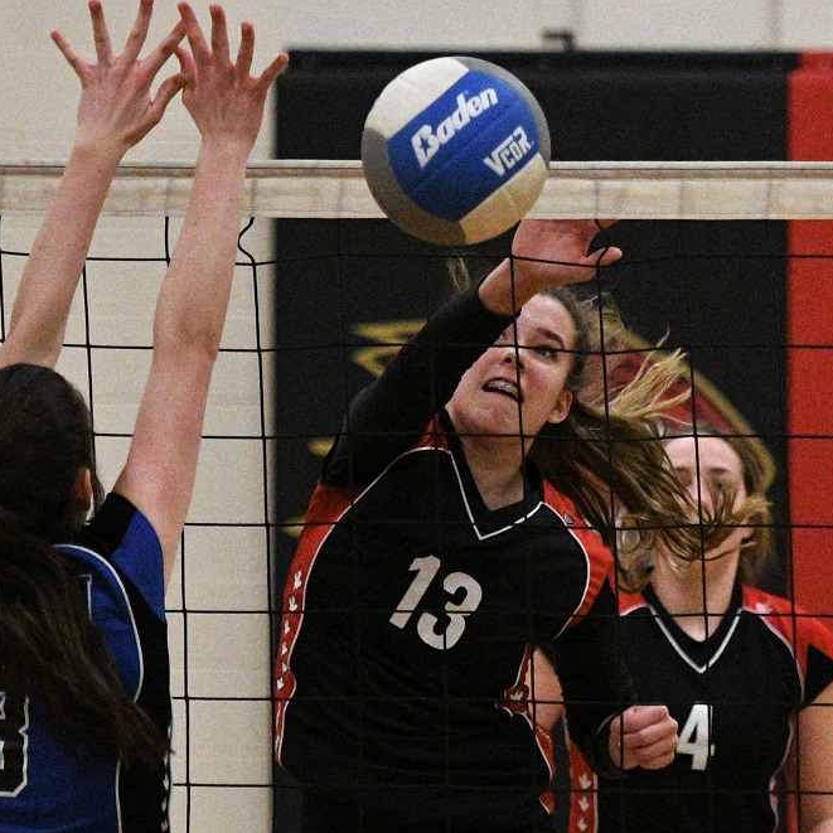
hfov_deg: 8.3
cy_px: 416
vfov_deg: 8.3
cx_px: 440
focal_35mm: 211
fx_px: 5745
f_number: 3.2
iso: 8000
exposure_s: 1/1000
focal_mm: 110
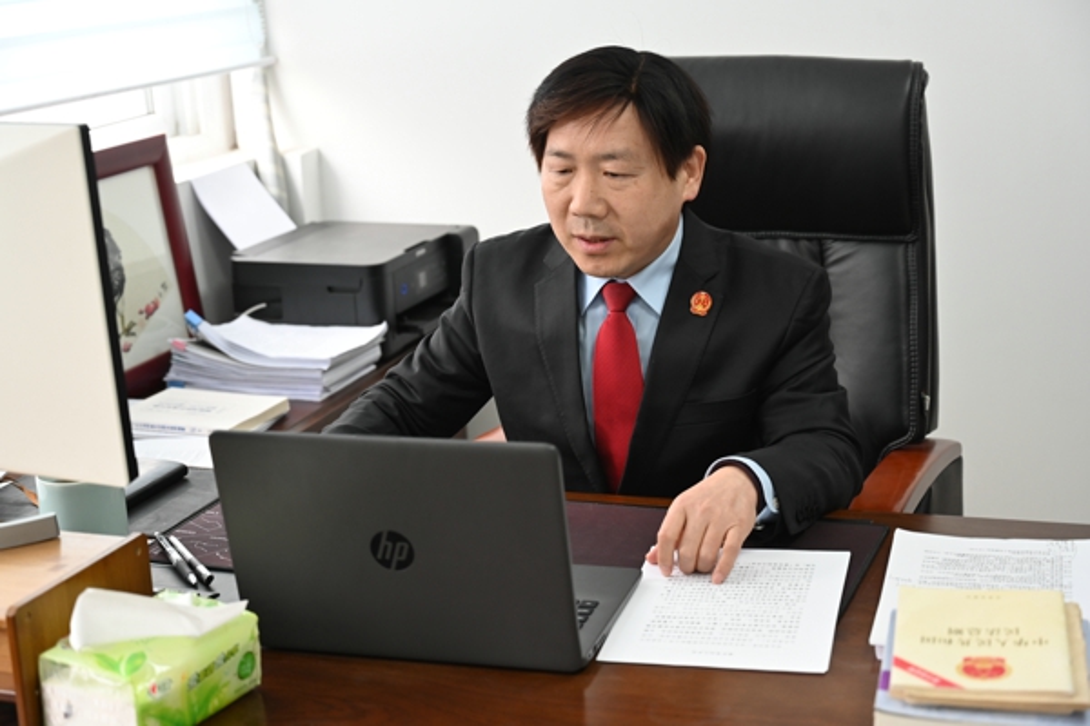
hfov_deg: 35.1
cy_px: 363
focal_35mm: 57
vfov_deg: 23.8
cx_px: 545
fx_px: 1726
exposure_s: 1/125
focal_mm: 57
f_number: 4
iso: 640
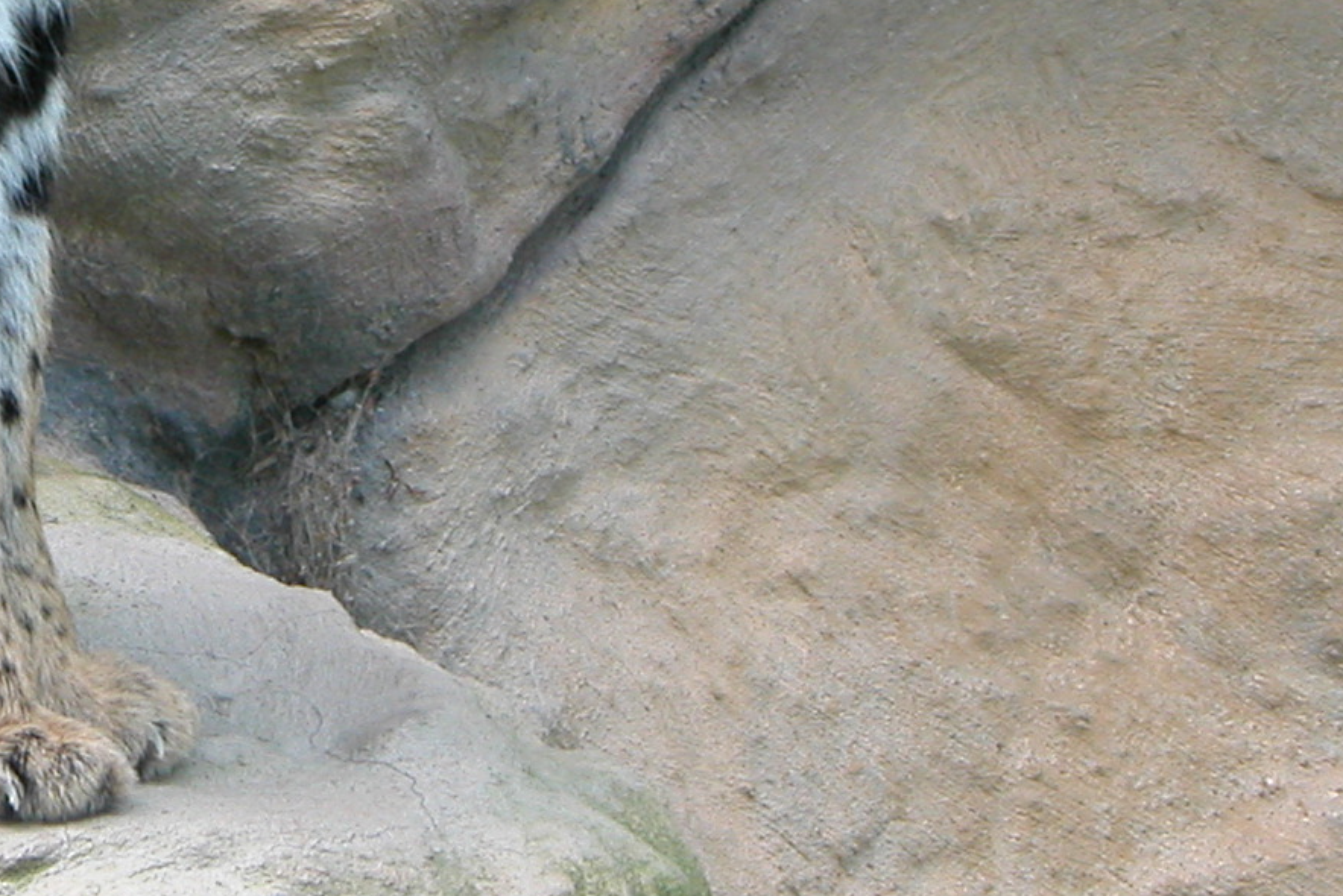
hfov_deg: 7.3
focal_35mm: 280
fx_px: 10448
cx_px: -106
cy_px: -225
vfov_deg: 4.9
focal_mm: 23.7
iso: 100
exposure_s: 1/63
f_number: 3.6
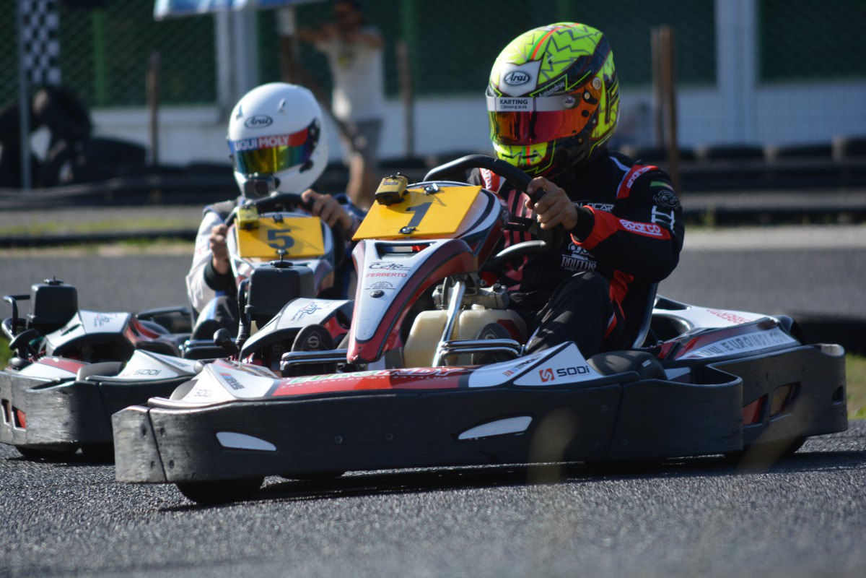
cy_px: 289
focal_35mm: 300
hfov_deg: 6.9
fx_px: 7216
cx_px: 433
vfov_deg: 4.6
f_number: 5.6
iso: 400
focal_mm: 200
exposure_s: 1/1000
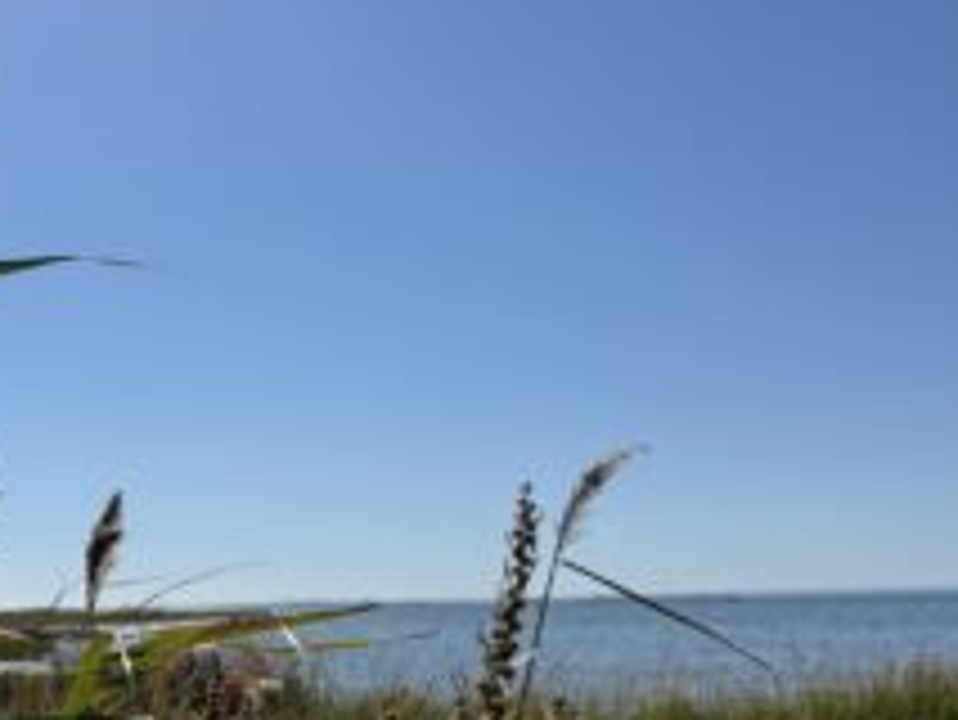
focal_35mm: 45
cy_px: 630
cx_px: 261
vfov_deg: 30.9
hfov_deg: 41.0
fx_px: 1246
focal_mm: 6.76
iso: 80
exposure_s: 1/12346
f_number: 1.78
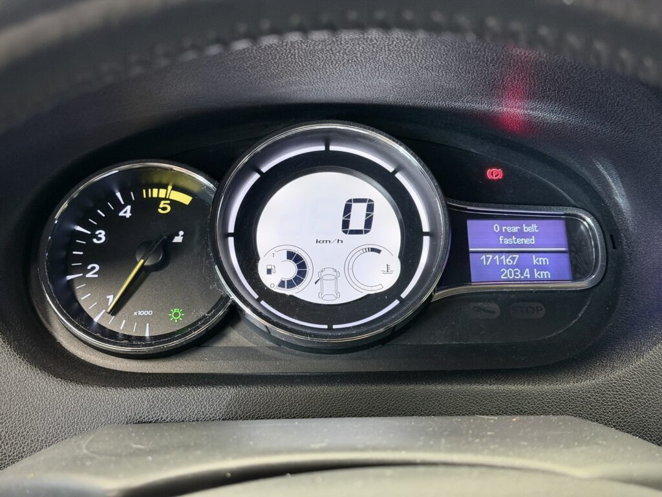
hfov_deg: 39.7
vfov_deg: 30.3
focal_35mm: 48
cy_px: 248
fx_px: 918
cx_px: 331
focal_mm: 6.76
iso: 400
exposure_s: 1/34
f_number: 1.78
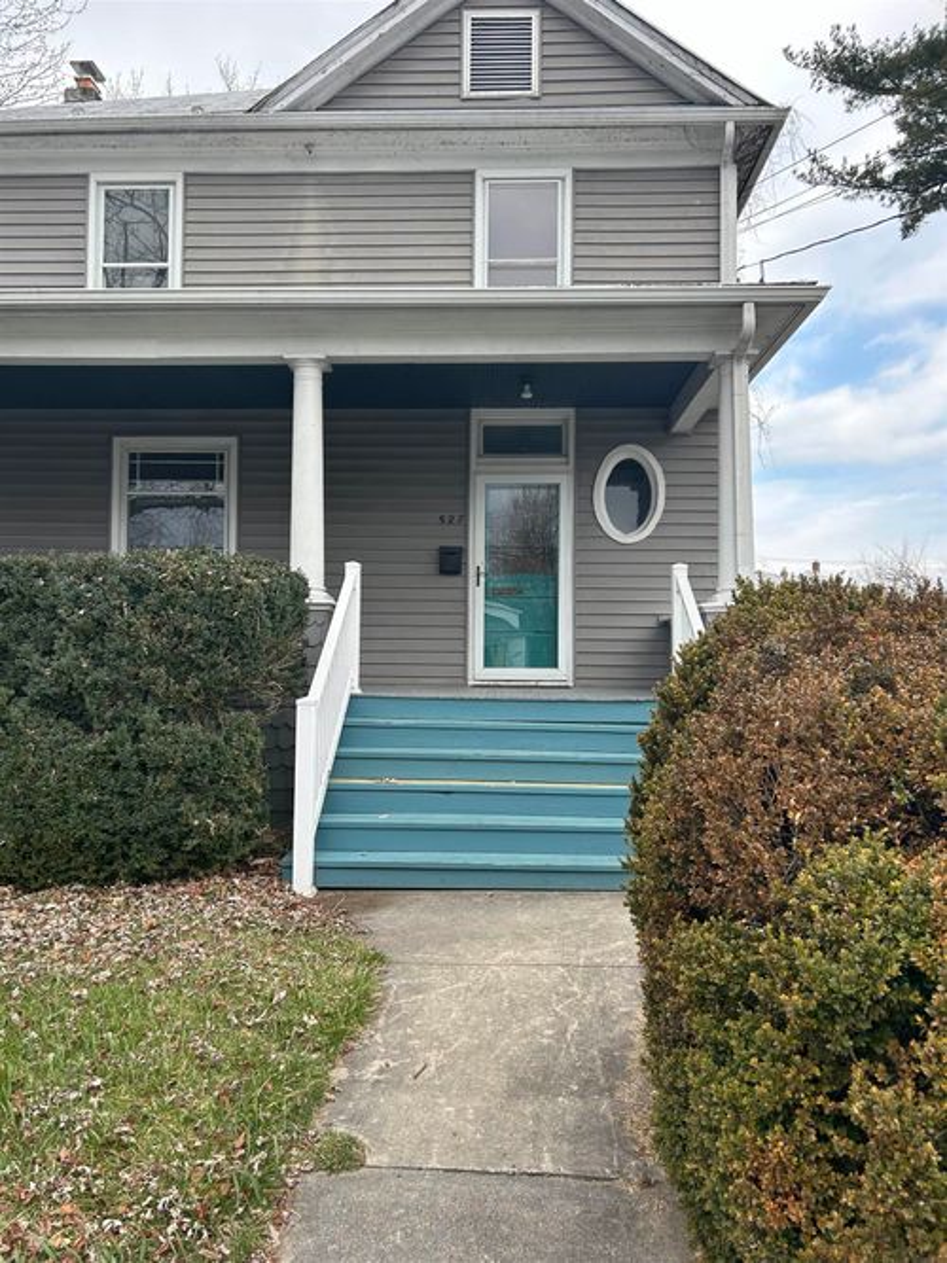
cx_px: 474
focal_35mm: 26
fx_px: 949
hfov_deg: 53.0
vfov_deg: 67.3
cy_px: 632
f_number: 1.5
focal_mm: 5.7
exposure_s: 1/666
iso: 50
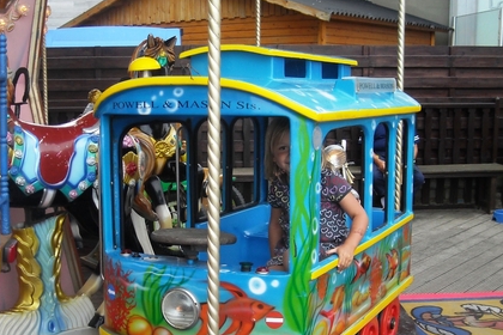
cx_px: 175
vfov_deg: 25.8
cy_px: 225
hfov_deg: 37.8
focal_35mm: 52
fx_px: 726
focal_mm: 5.7
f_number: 2.8
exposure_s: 1/250
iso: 73
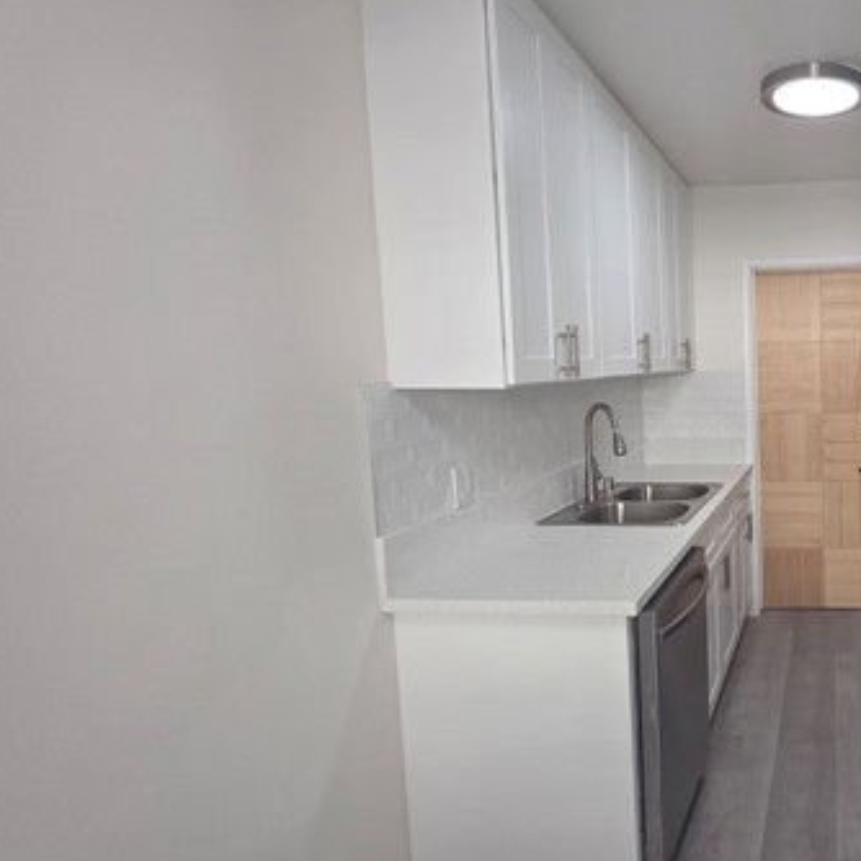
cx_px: 789
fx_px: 619
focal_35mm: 22
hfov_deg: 58.5
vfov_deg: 69.6
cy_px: 441
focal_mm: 2.2
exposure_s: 1/120
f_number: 1.9
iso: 125
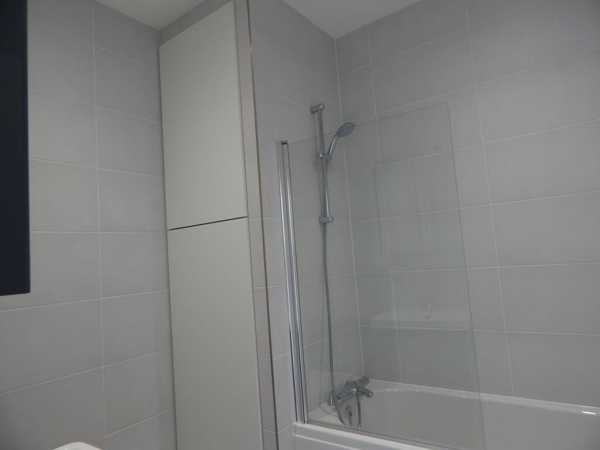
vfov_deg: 61.1
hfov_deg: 76.4
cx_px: 300
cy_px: 225
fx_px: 381
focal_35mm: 22
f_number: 3
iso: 125
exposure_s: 1/50
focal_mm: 4
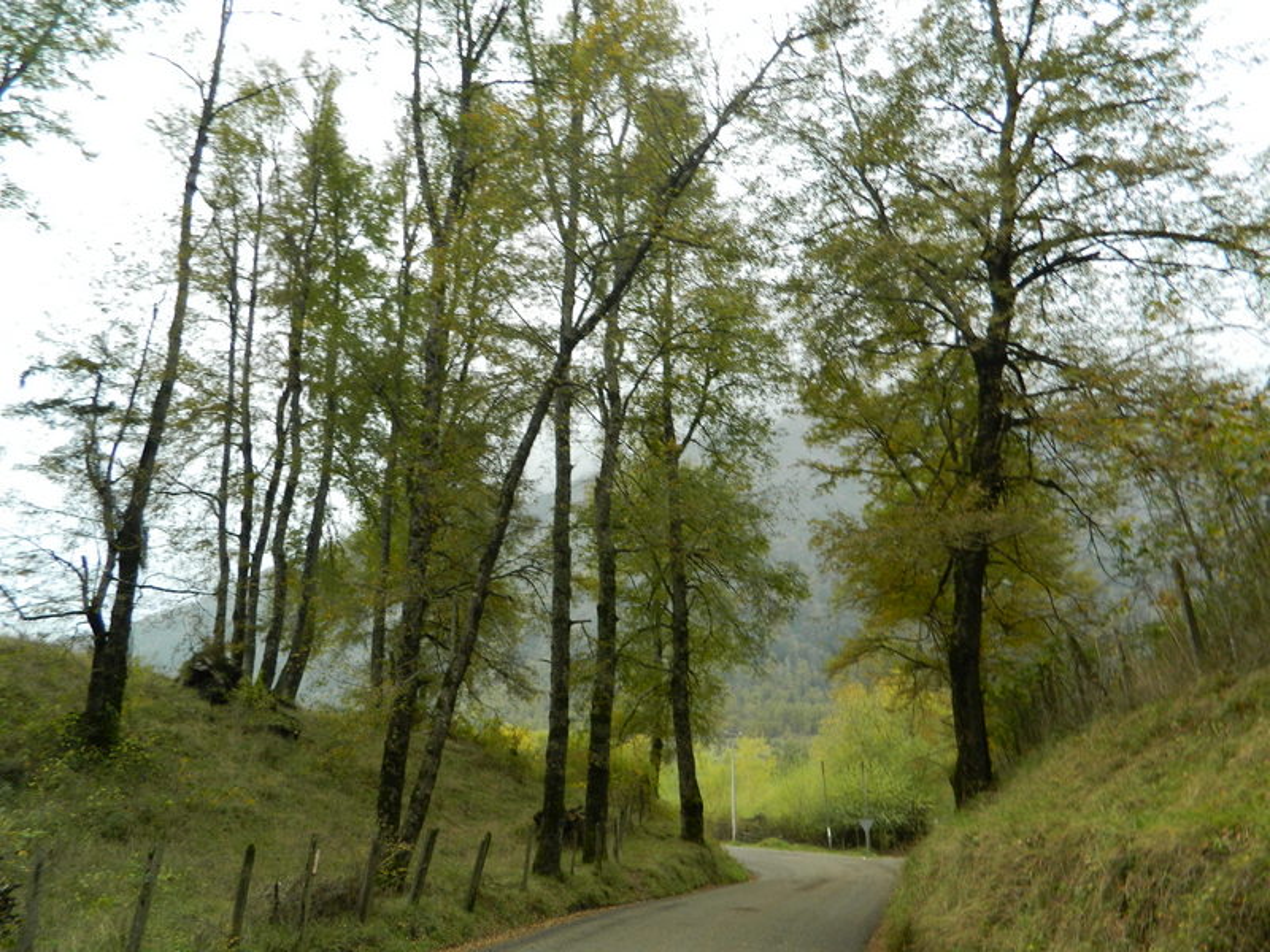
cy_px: 476
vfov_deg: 54.9
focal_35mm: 25
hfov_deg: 69.4
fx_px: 917
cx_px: 635
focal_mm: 4.5
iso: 80
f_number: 3.1
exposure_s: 1/60
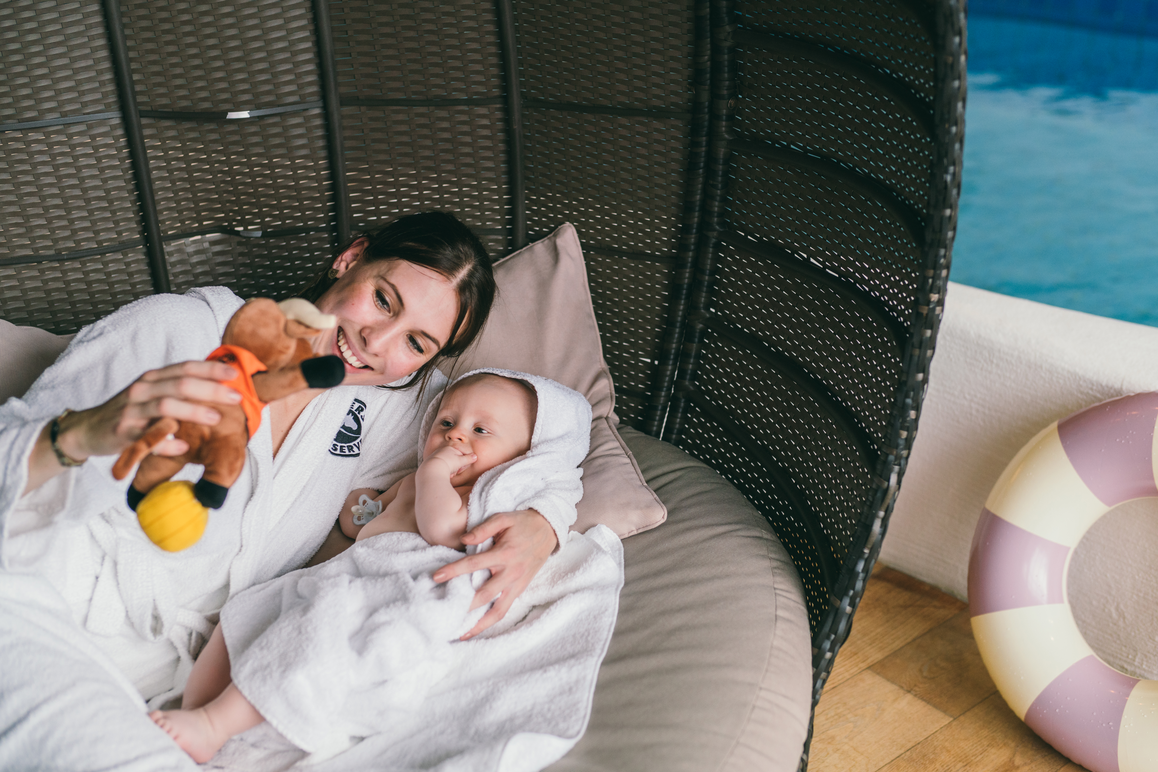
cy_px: 386
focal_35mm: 50
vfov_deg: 27.0
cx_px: 579
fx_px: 1608
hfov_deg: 39.6
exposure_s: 1/200
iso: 500
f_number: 2.5
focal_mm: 50
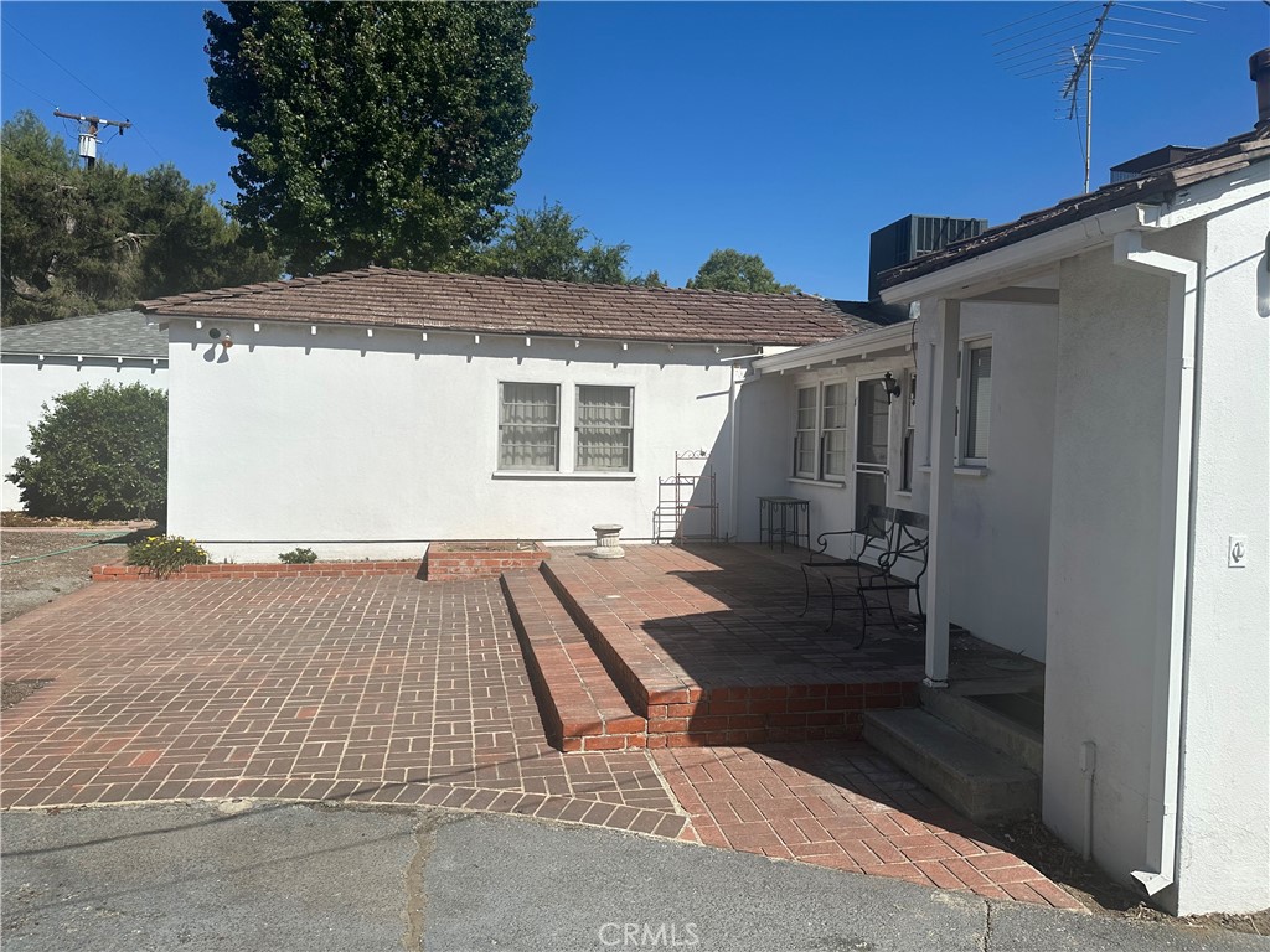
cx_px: 635
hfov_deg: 71.6
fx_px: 881
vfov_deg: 56.8
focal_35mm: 24
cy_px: 476
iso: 80
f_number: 1.78
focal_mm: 6.86
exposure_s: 1/7576
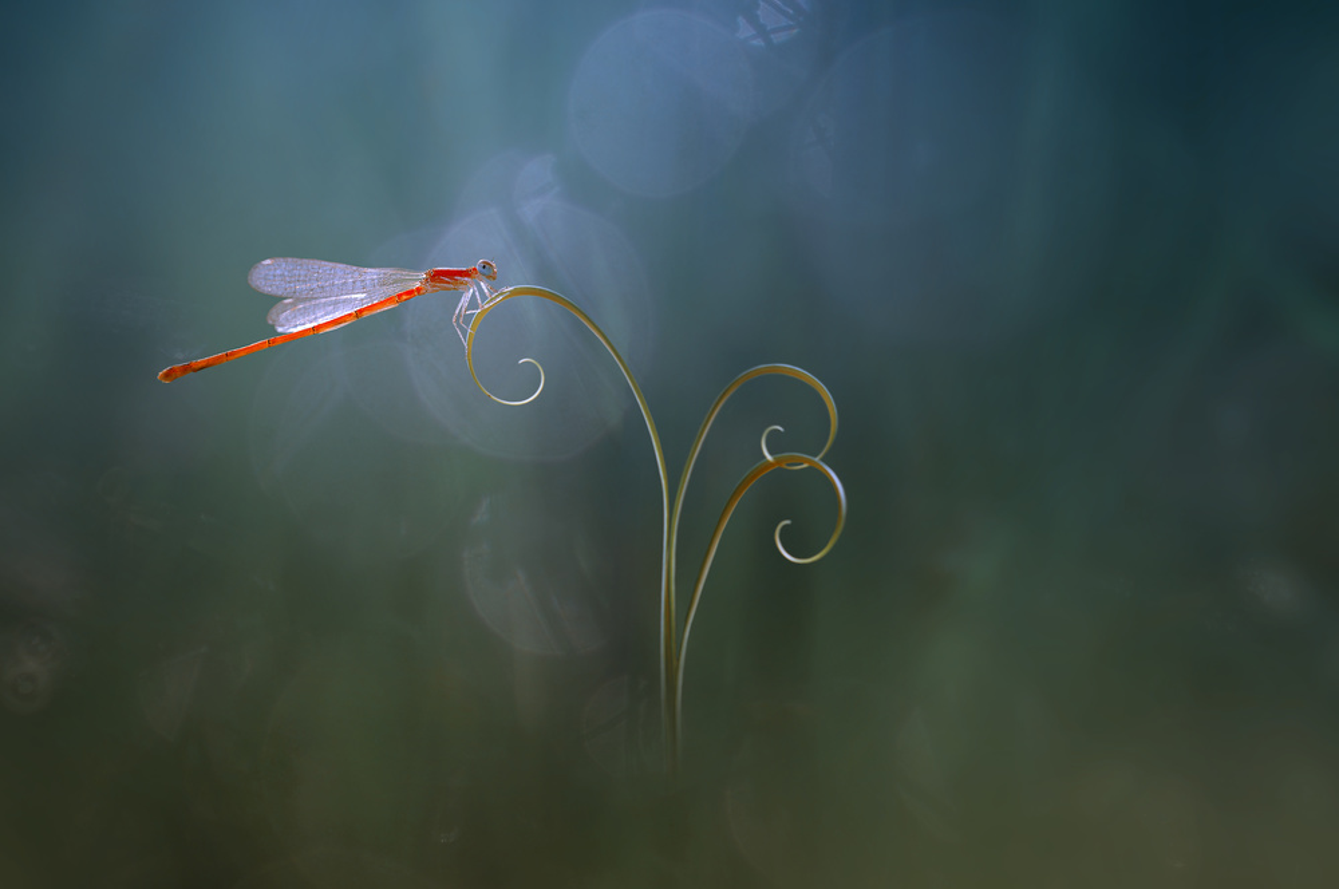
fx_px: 5850
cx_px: 670
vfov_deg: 8.7
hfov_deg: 13.1
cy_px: 444
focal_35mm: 158
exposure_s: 1/800
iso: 100
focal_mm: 105
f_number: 3.2
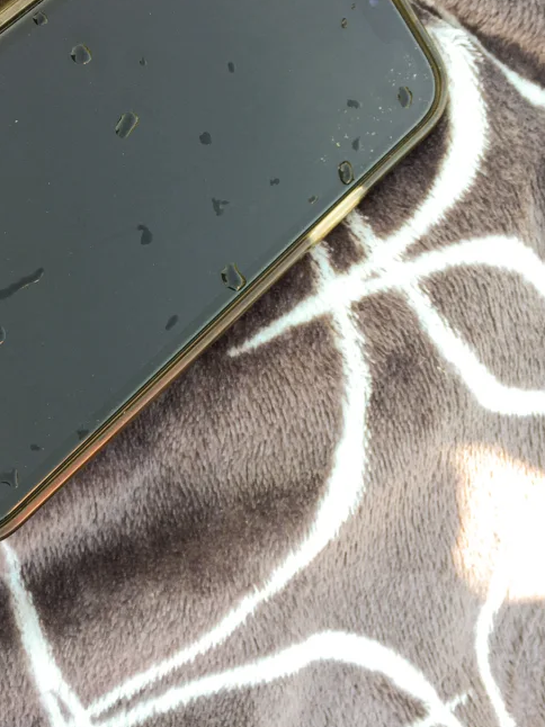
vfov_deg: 41.2
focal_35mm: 46
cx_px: 153
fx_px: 966
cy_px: 330
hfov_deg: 31.1
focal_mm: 4.15
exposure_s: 1/100
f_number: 2.2
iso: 32
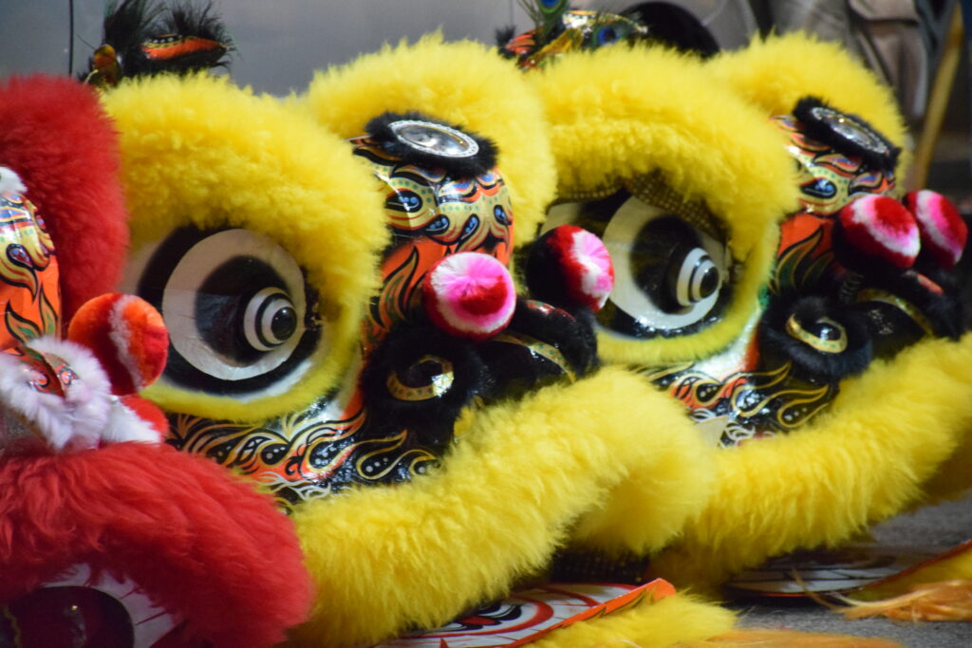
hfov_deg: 9.8
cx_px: 486
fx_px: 5670
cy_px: 324
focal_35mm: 210
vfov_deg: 6.5
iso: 6400
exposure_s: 1/80
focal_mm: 140
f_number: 5.6
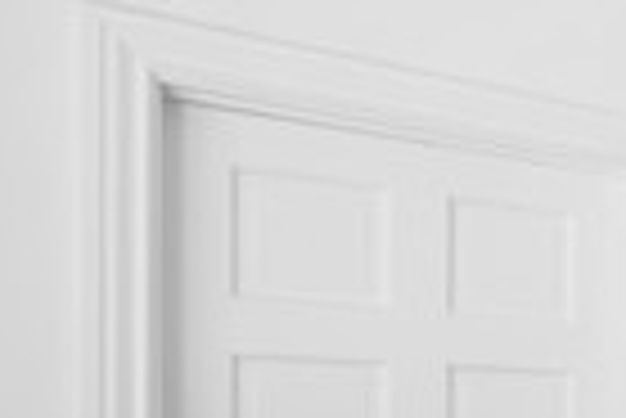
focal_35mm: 69
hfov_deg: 19.2
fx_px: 1201
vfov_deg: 19.0
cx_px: 1216
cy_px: 452
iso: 125
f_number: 8
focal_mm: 15
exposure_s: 1/5
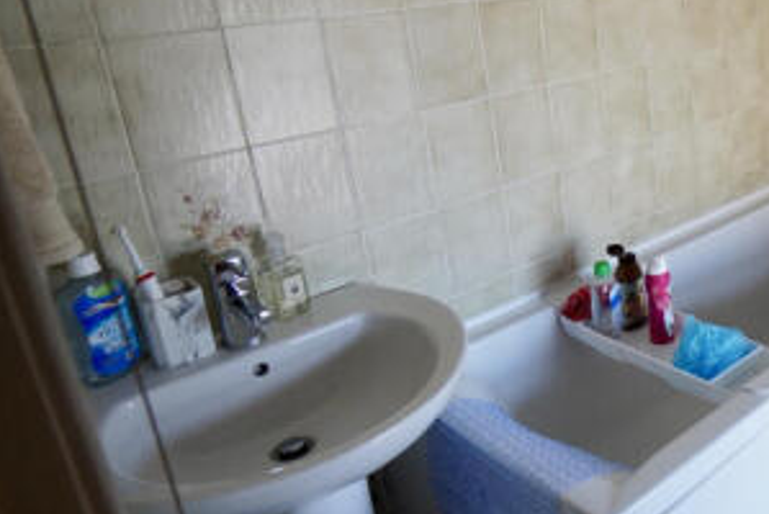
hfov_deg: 43.9
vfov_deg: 37.4
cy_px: 158
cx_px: 817
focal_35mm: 35
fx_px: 748
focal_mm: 16
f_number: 4
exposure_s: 1/160
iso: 1250
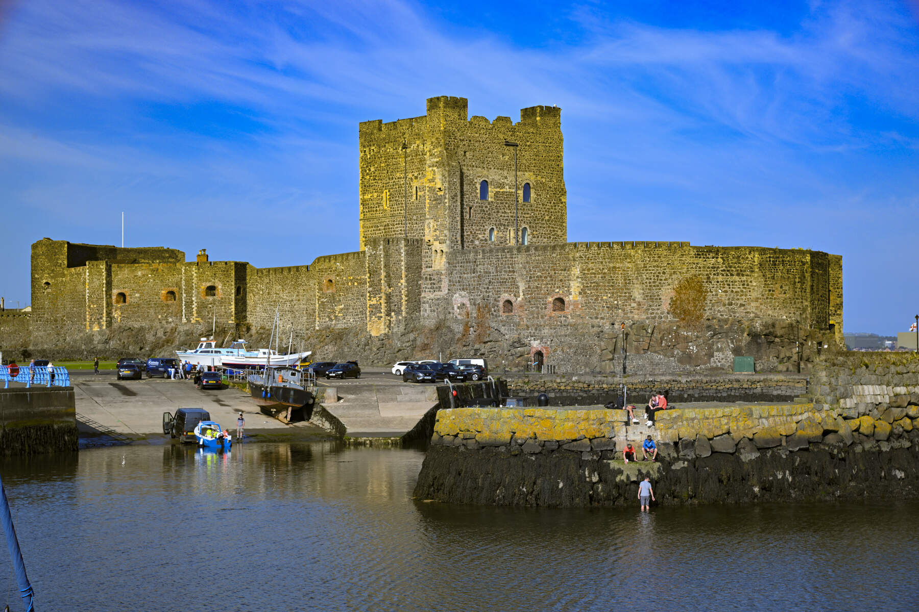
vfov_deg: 20.6
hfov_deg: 30.5
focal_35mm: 66
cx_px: 460
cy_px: 306
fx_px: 1685
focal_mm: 66
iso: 90
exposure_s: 1/160
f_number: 10
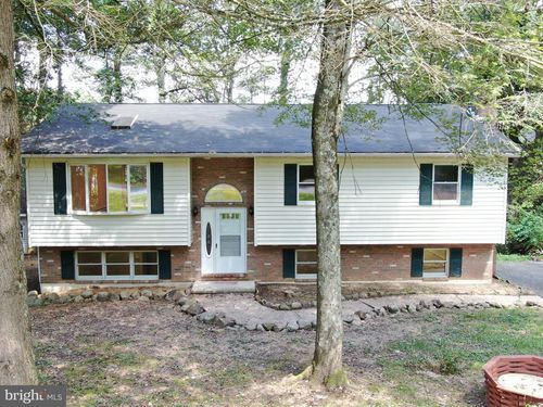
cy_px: 204
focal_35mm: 33
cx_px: 272
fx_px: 518
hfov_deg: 55.4
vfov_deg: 42.9
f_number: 3.2
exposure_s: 1/30
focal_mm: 5.69
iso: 120
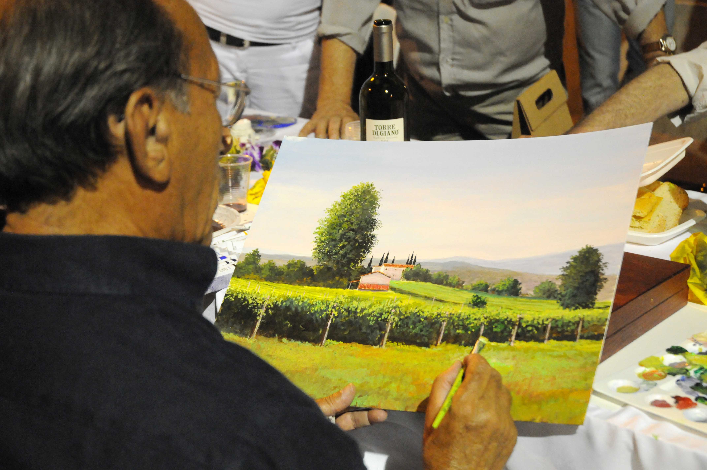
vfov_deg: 22.6
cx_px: 354
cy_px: 235
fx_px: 1177
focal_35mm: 60
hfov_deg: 33.4
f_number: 4.2
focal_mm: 40
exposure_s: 1/50
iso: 3200
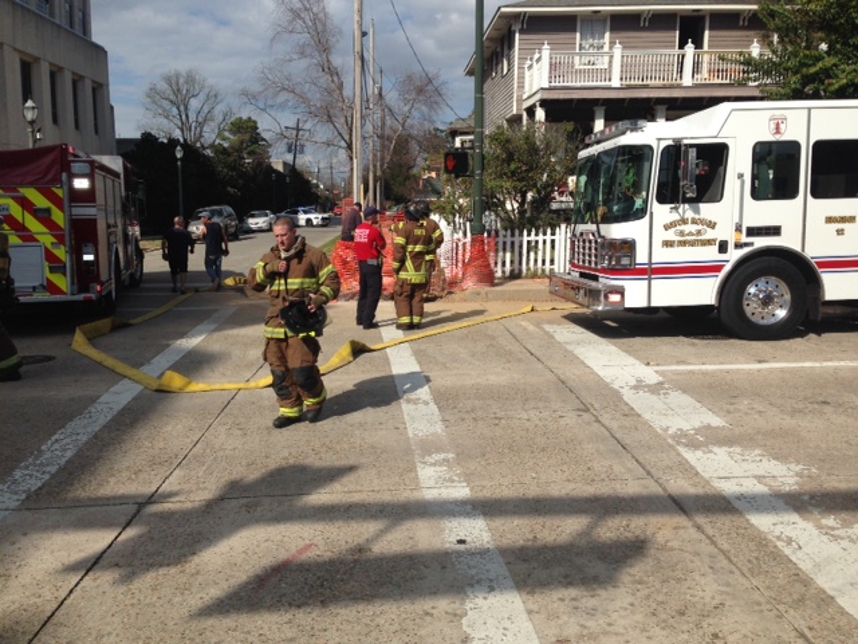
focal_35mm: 33
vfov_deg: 42.9
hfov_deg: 55.4
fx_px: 818
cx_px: 429
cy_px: 322
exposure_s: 1/2857
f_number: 2.4
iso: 50
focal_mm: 4.12
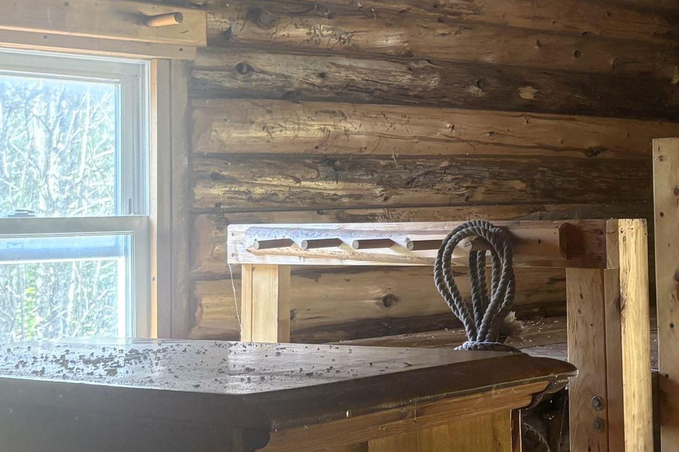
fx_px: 1414
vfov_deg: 18.0
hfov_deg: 26.5
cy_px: 97
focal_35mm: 75
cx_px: 536
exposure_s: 1/60
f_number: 1.6
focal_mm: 5.96
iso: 200
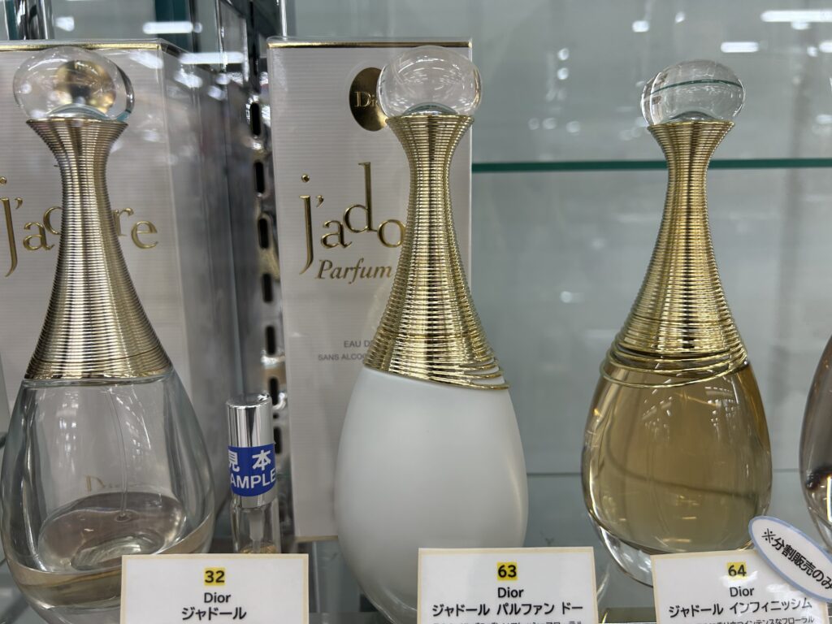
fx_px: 625
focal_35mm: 26
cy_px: 312
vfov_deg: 53.1
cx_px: 416
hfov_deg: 67.3
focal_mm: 5.7
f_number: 1.5
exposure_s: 1/100
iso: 50
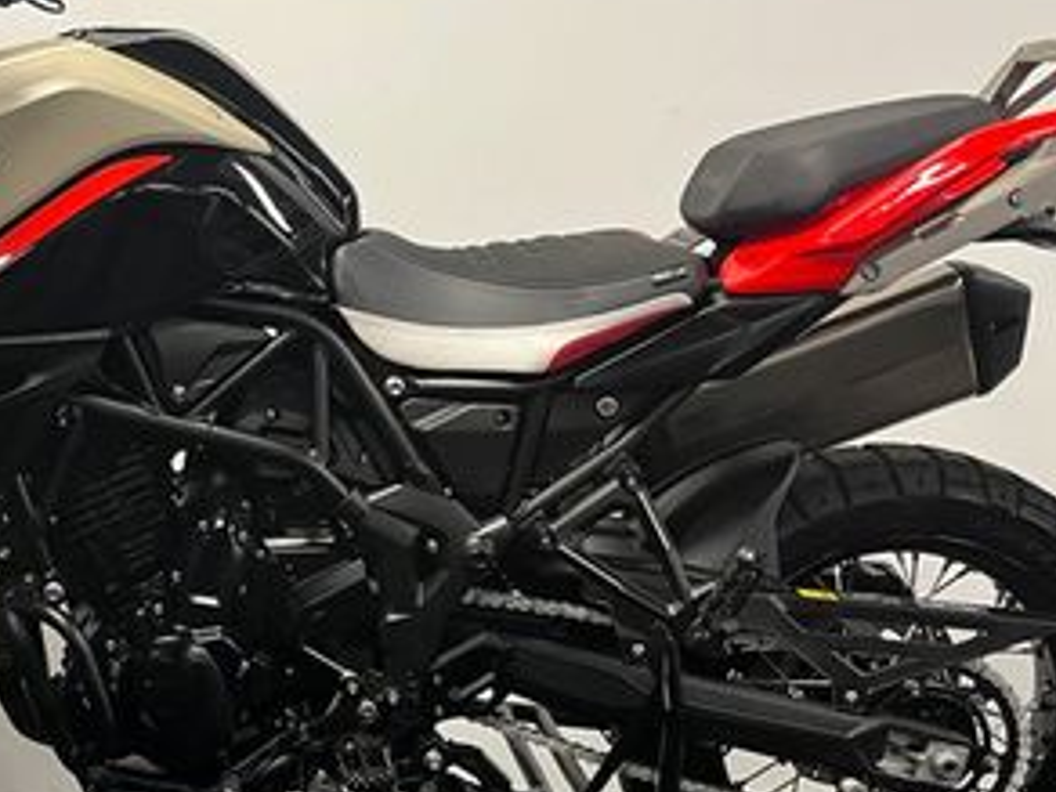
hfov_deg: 32.9
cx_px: 217
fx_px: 1739
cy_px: 351
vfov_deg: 25.6
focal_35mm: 57
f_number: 1.6
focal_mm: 5.1
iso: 80
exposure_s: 1/50
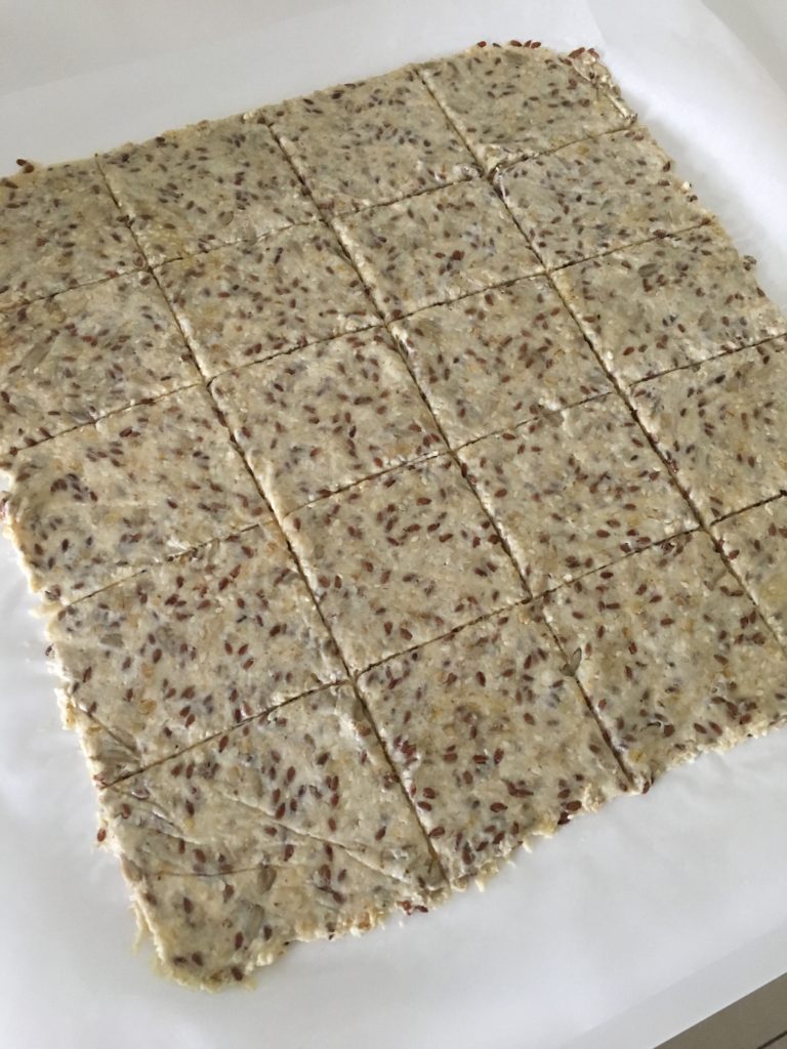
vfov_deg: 61.7
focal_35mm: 29
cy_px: 524
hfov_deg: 48.2
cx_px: 394
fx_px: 879
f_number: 2.2
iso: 200
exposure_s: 1/33
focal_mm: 4.15
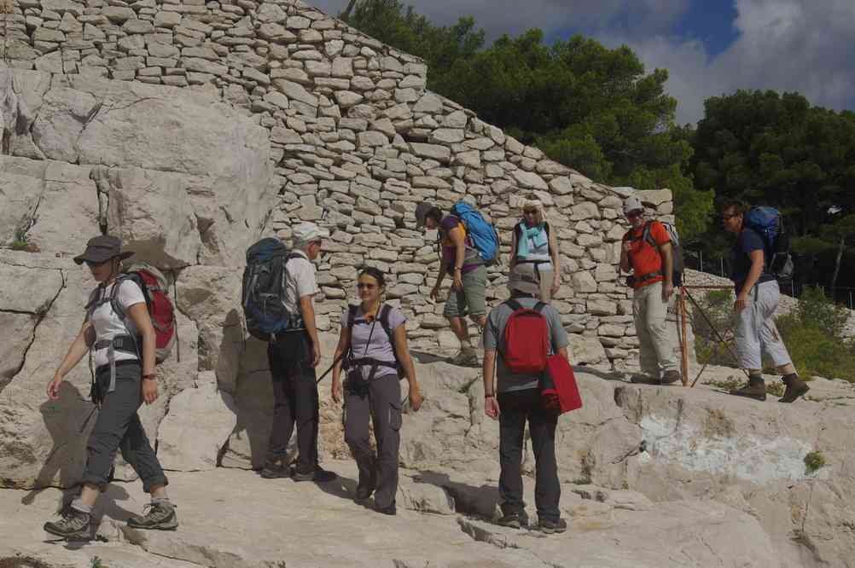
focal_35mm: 52
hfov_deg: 37.9
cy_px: 284
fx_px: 1246
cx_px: 428
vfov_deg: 25.7
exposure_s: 1/500
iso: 100
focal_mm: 35
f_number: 9.5
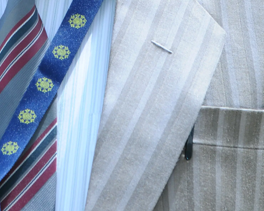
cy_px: -121
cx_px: 10
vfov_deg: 1.9
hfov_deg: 2.4
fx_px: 6368
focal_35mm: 815
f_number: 8
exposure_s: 1/200
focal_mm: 200
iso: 250
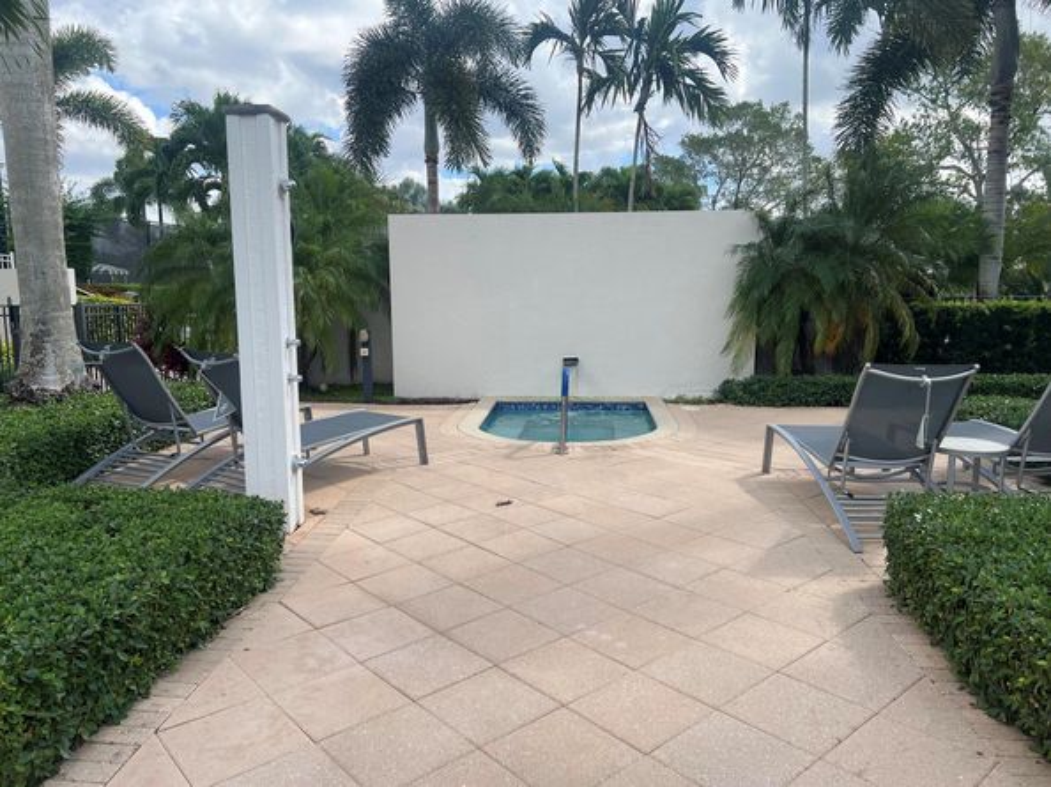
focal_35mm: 26
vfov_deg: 53.0
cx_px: 526
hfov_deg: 67.3
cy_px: 394
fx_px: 789
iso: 50
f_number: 1.5
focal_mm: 5.7
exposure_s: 1/2915
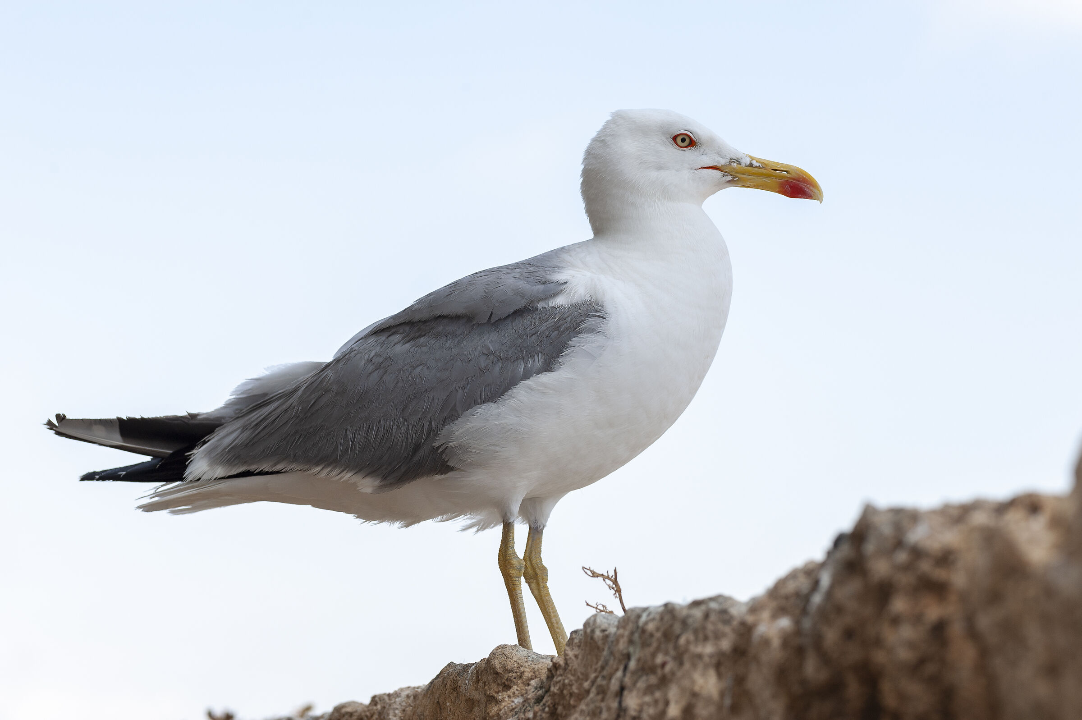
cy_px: 360
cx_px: 541
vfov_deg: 13.0
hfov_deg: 19.5
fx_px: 3154
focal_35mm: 105
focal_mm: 105
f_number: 9
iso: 200
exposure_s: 1/640
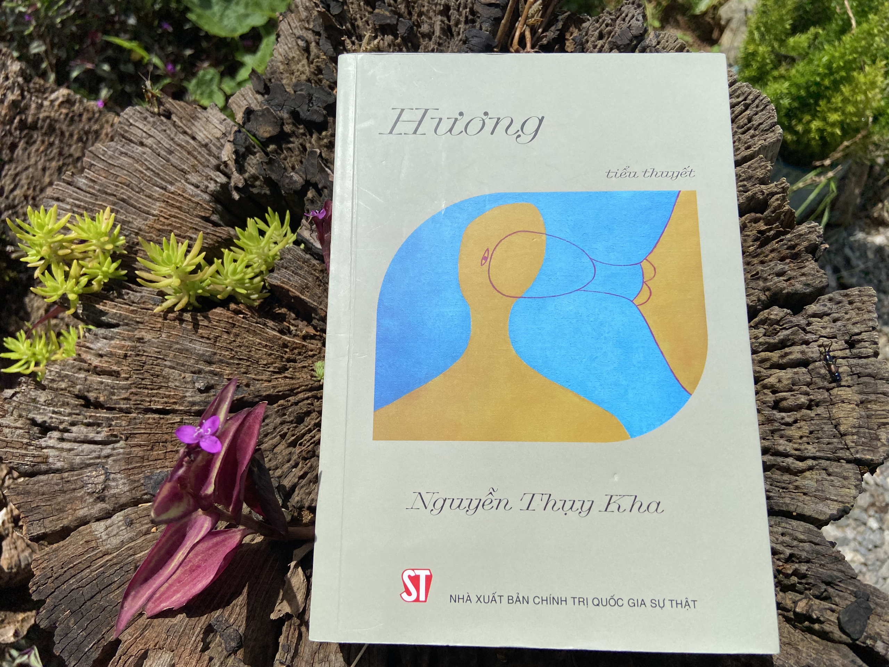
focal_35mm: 26
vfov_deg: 53.1
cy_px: 334
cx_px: 444
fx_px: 668
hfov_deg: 67.3
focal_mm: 4.25
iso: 32
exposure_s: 1/6410
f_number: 1.8
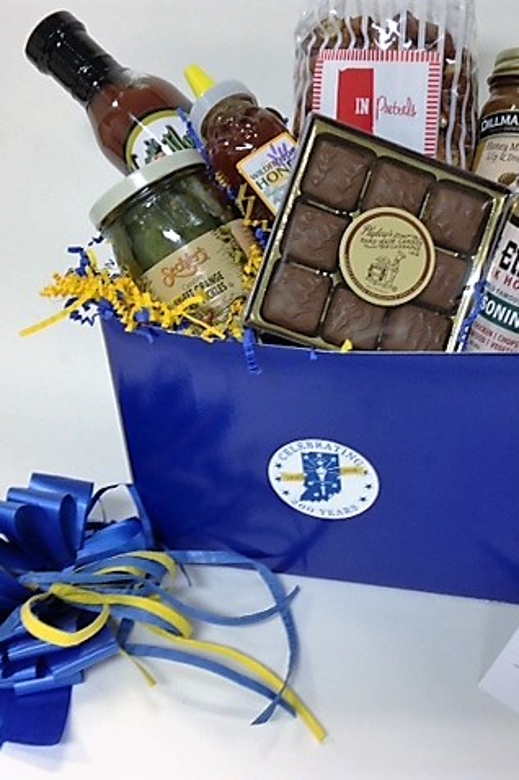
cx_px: 328
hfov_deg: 29.1
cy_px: 390
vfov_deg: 42.8
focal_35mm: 46
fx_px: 996
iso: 100
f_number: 2.4
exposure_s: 1/20
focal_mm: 4.12
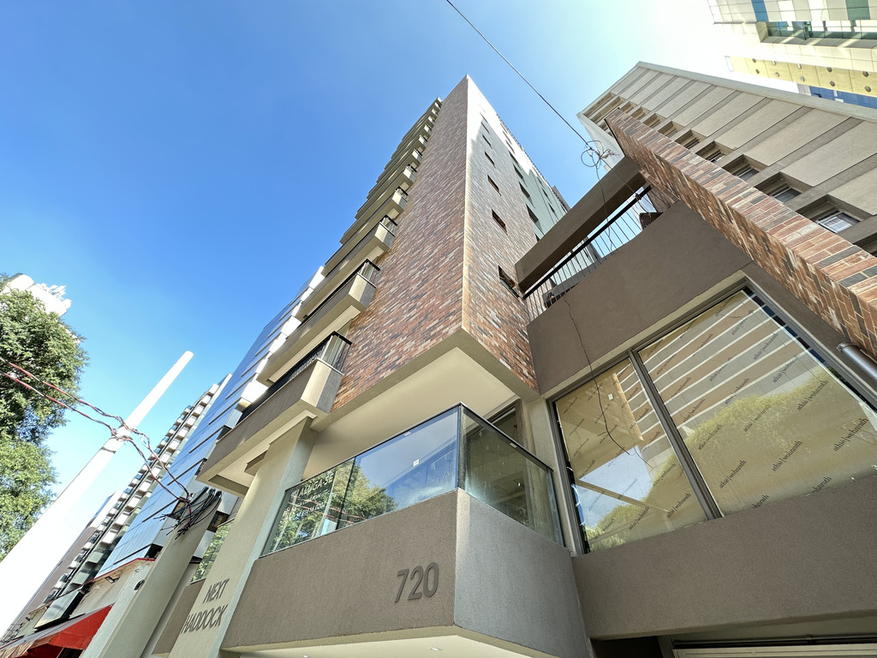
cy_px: 329
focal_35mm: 14
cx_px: 438
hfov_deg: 102.1
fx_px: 355
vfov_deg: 85.7
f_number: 2.2
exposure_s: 1/119
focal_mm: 2.22
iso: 40
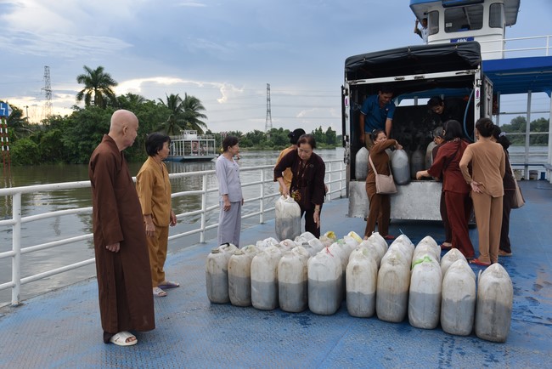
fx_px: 491
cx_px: 276
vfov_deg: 41.2
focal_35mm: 32
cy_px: 184
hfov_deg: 58.7
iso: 400
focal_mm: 32
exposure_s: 1/200
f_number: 7.1
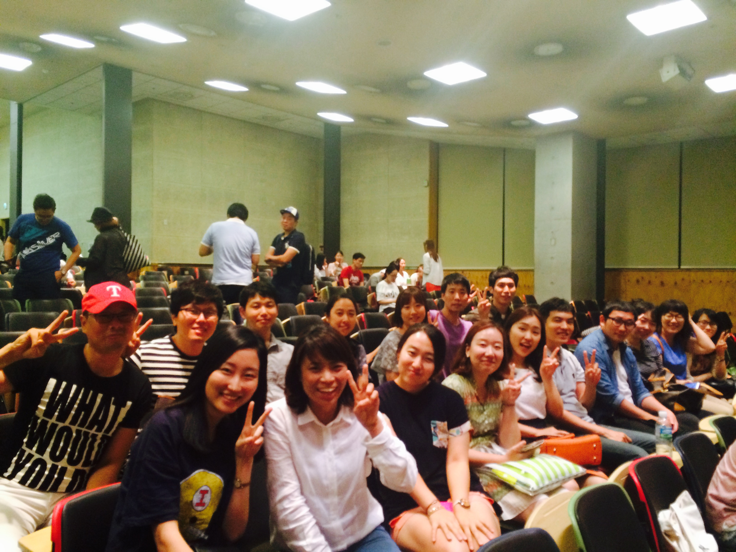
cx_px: 368
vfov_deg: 48.2
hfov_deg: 61.7
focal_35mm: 29
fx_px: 617
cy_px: 276
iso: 250
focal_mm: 4.15
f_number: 2.2
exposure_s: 1/30
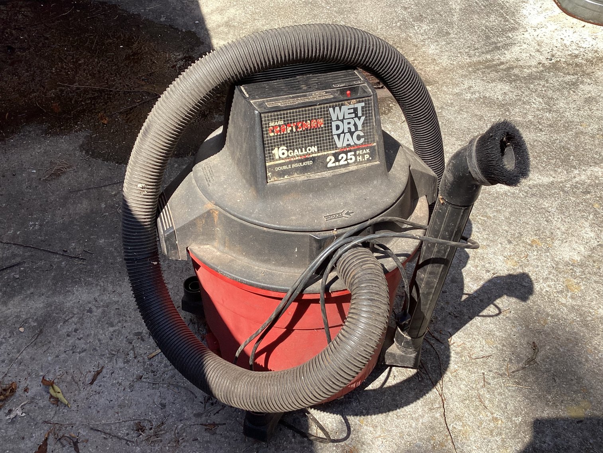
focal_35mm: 31
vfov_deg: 45.4
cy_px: 226
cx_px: 302
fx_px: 540
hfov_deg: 58.3
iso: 25
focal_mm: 3.3
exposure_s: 1/532
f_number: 2.4
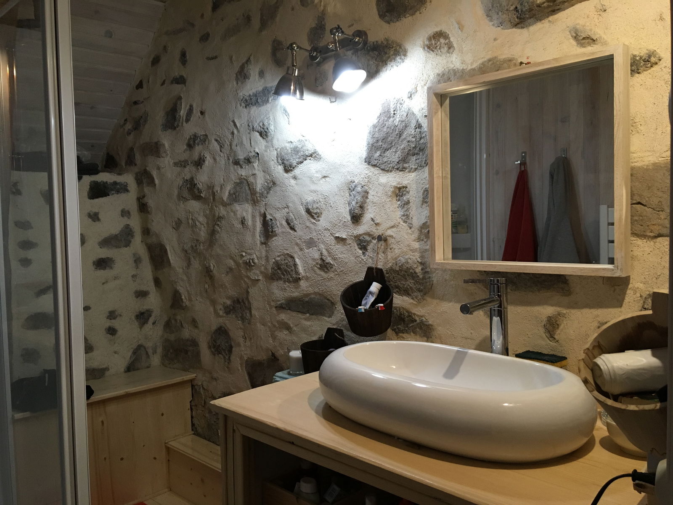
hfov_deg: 61.7
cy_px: 252
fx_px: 564
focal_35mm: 29
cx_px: 336
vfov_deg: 48.2
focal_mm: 4.15
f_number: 2.2
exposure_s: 1/33
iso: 160
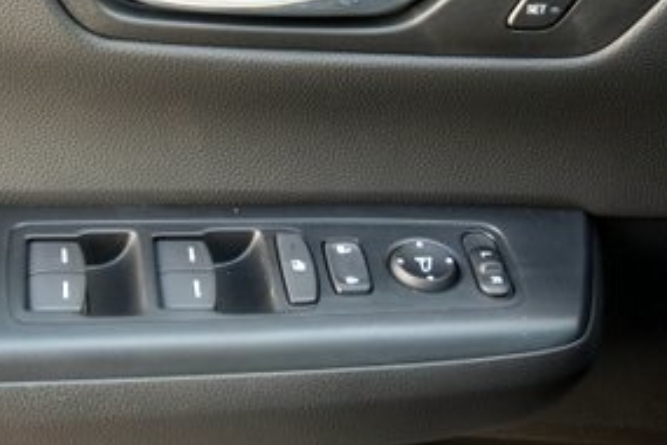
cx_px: 133
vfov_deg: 16.1
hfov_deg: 23.8
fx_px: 1558
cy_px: 104
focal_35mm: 84
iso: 560
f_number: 4
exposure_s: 1/60
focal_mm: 25
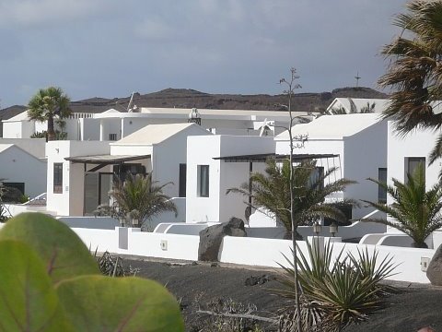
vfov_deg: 14.5
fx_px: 1302
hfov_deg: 19.3
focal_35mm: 102
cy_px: 166
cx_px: 221
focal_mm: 16.8
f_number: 5.6
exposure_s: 1/800
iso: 100
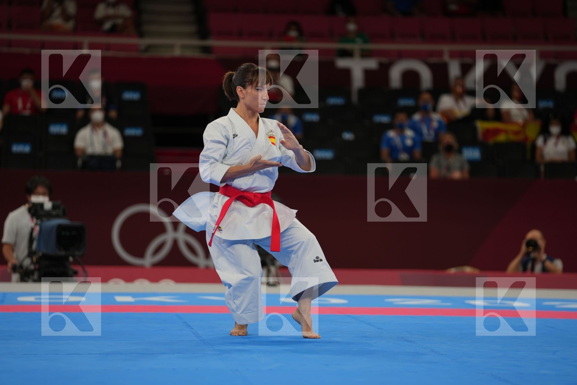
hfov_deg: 12.3
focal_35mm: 167
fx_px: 2676
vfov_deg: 8.2
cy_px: 192
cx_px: 288
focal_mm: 167
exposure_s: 1/500
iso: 200
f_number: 2.8
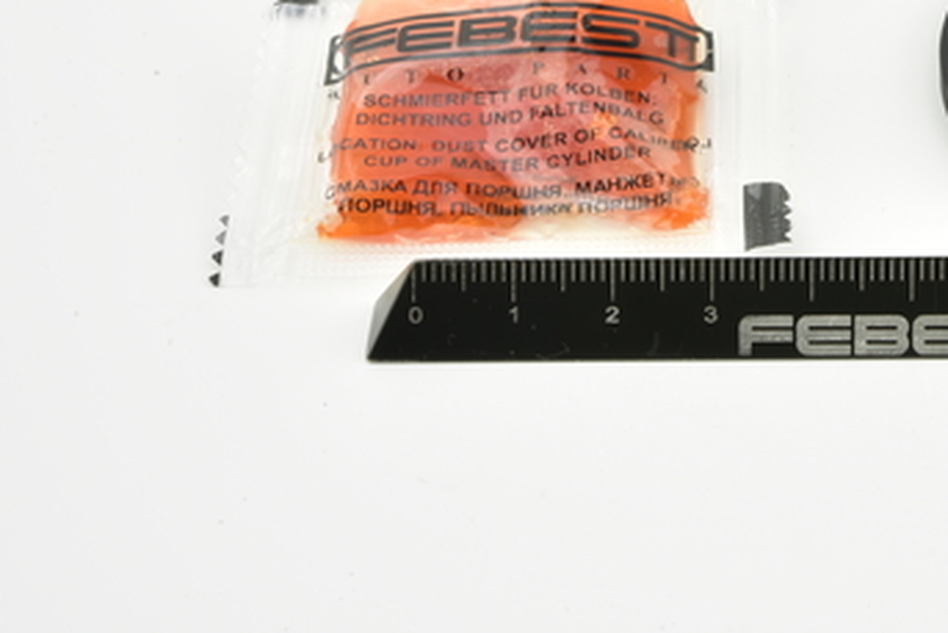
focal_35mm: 126
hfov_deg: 16.0
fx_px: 3319
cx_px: 926
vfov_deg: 10.8
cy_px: 19
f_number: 29
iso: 64
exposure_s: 1/2.5
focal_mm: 60
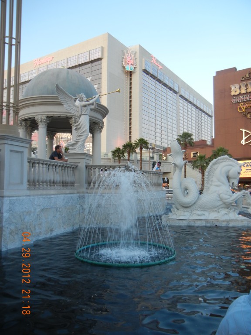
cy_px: 168
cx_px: 126
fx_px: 290
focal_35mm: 30
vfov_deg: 60.0
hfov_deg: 46.8
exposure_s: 1/60
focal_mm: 5.4
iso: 201
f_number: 3.5
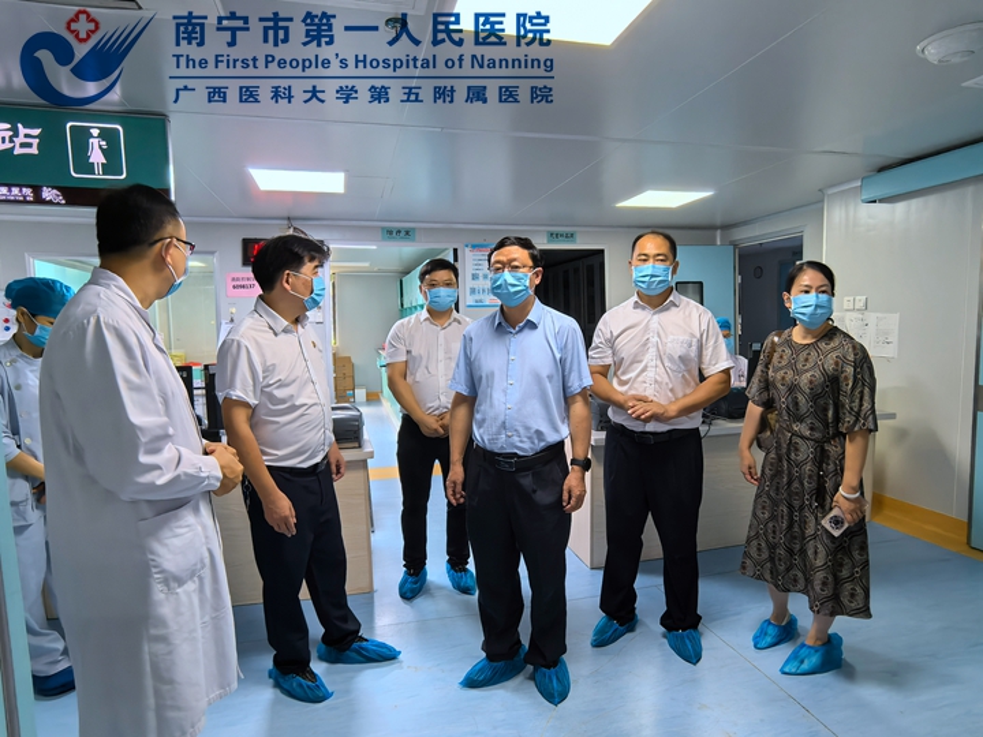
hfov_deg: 84.7
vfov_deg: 68.7
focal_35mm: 19
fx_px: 540
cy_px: 368
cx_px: 492
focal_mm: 1.95
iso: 200
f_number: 2.2
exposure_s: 1/50
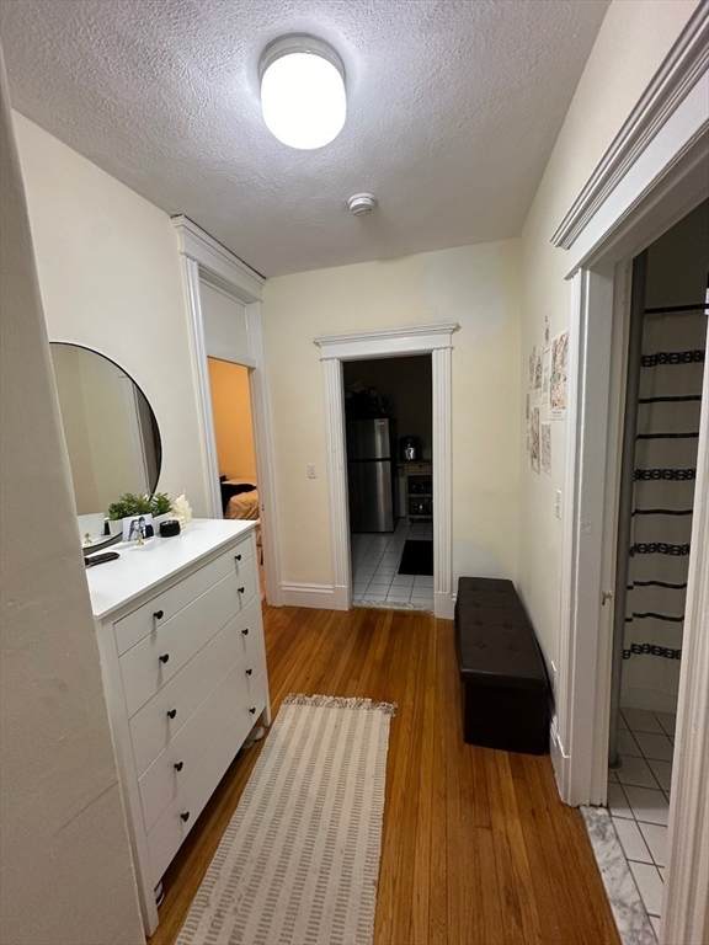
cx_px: 354
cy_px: 472
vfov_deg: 102.1
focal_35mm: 14
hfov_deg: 85.7
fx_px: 382
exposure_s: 1/60
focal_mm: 2.22
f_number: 2.2
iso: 320
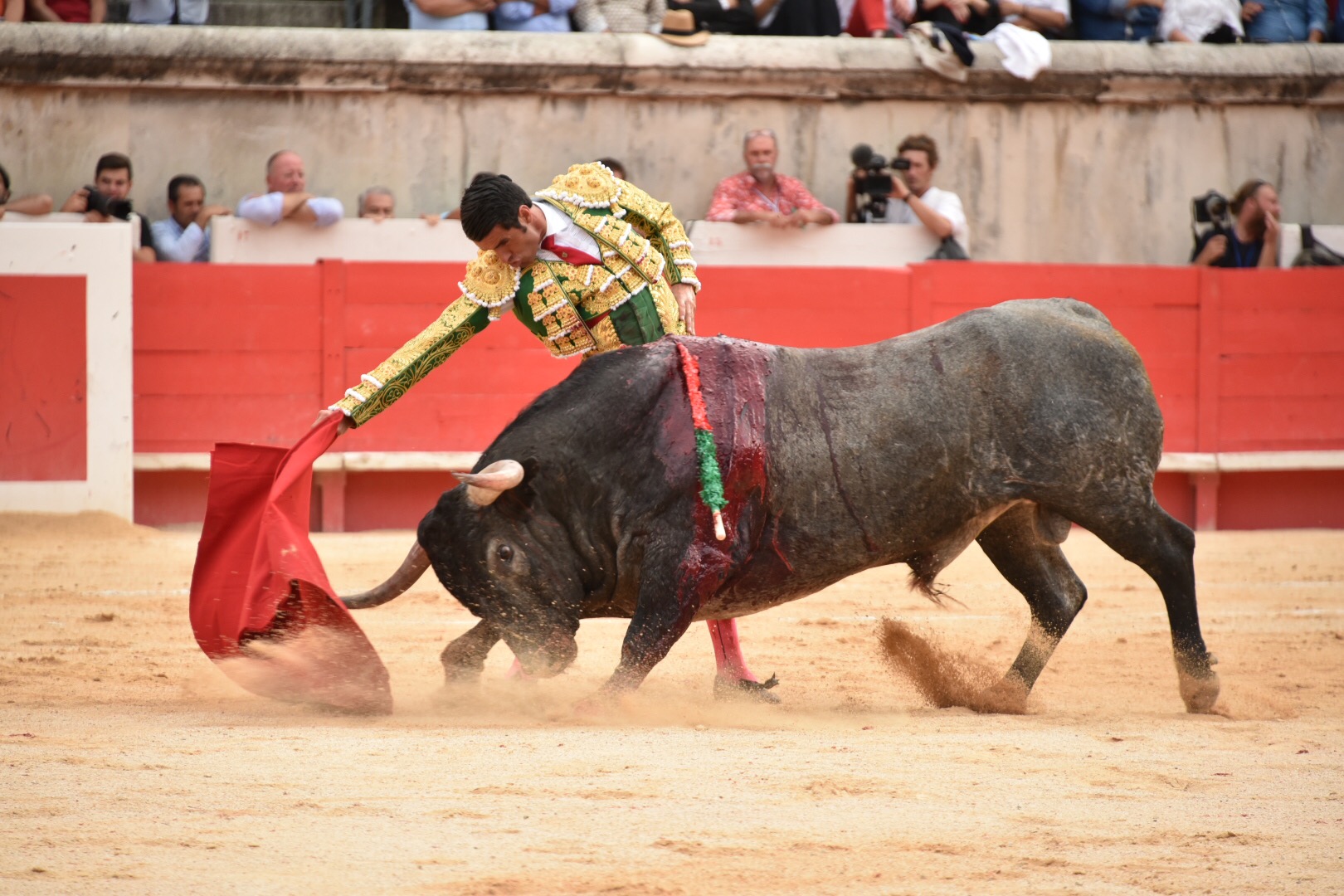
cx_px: 672
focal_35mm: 230
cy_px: 448
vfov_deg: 6.0
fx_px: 8586
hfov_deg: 9.0
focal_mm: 230
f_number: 5.6
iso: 1600
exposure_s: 1/640
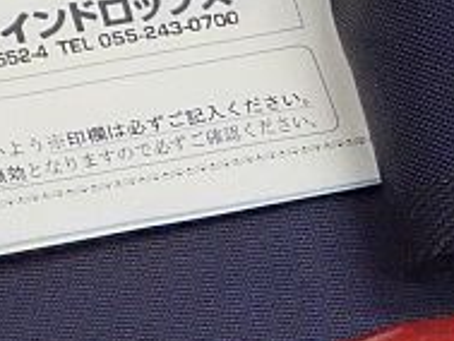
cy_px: 214
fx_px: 2113
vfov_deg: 9.2
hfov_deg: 12.1
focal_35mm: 161
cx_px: 452
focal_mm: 6.86
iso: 800
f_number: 3.5
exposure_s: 1/50
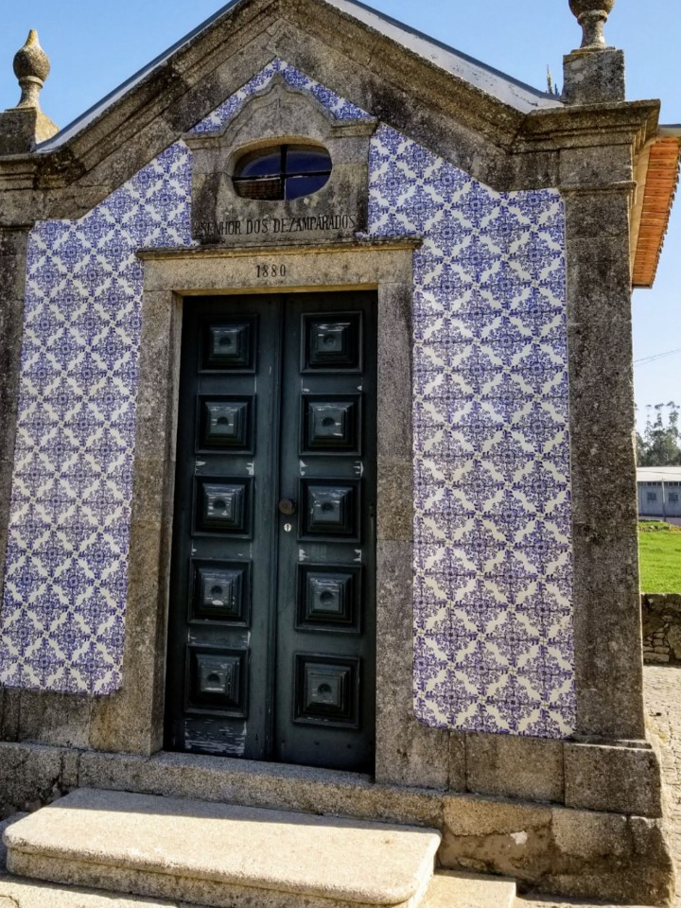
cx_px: 232
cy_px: 301
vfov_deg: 47.1
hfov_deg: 36.5
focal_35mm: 39
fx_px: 1023
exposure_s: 1/1500
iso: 50
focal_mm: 4.3
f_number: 1.7
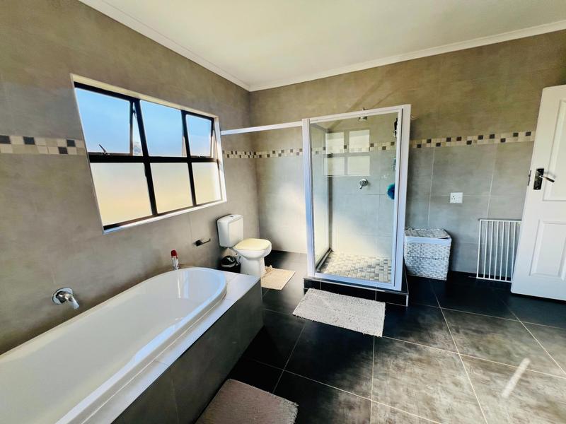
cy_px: 212
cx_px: 283
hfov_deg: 106.2
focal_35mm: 13
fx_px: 213
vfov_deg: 89.9
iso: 32
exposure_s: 1/201
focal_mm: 1.57
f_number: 1.8
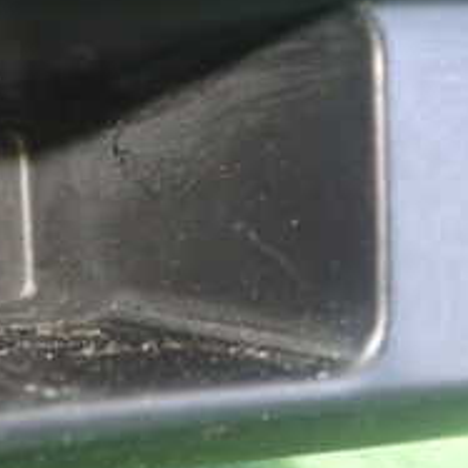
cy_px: 263
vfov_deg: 20.4
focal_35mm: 85
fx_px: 1300
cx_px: -170
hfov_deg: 18.7
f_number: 2.3
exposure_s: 1/40
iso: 800
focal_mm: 5.5
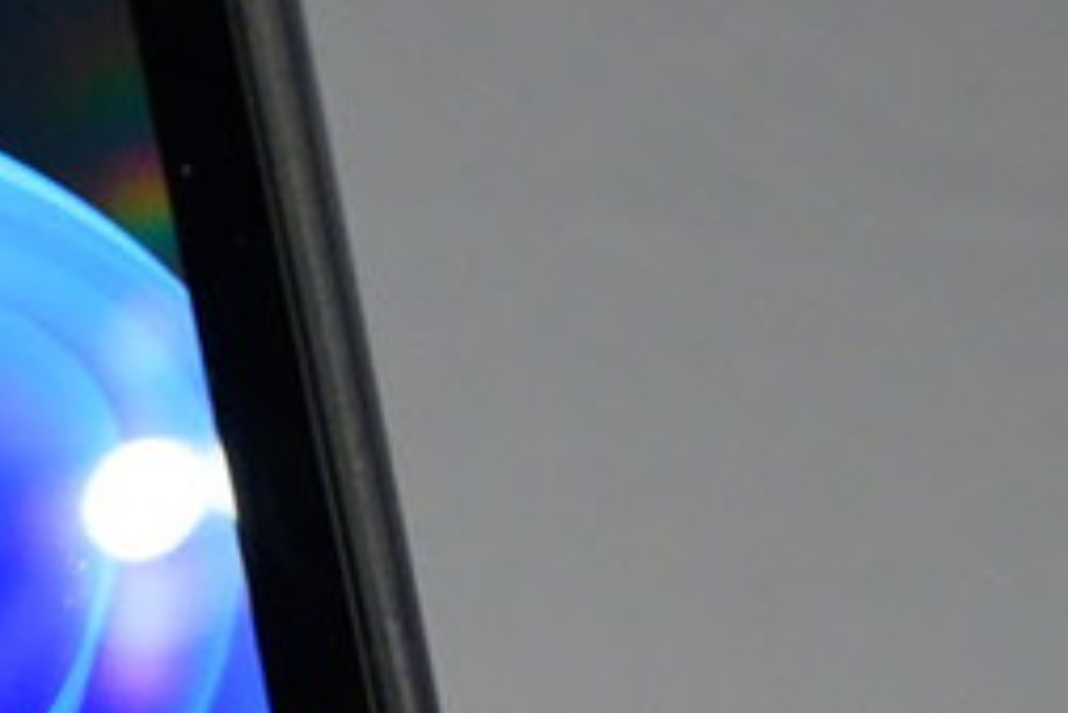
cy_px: 1179
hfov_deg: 8.0
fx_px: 7450
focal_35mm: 251
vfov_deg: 5.4
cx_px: -654
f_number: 5.6
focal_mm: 53
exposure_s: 1/125
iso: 3200
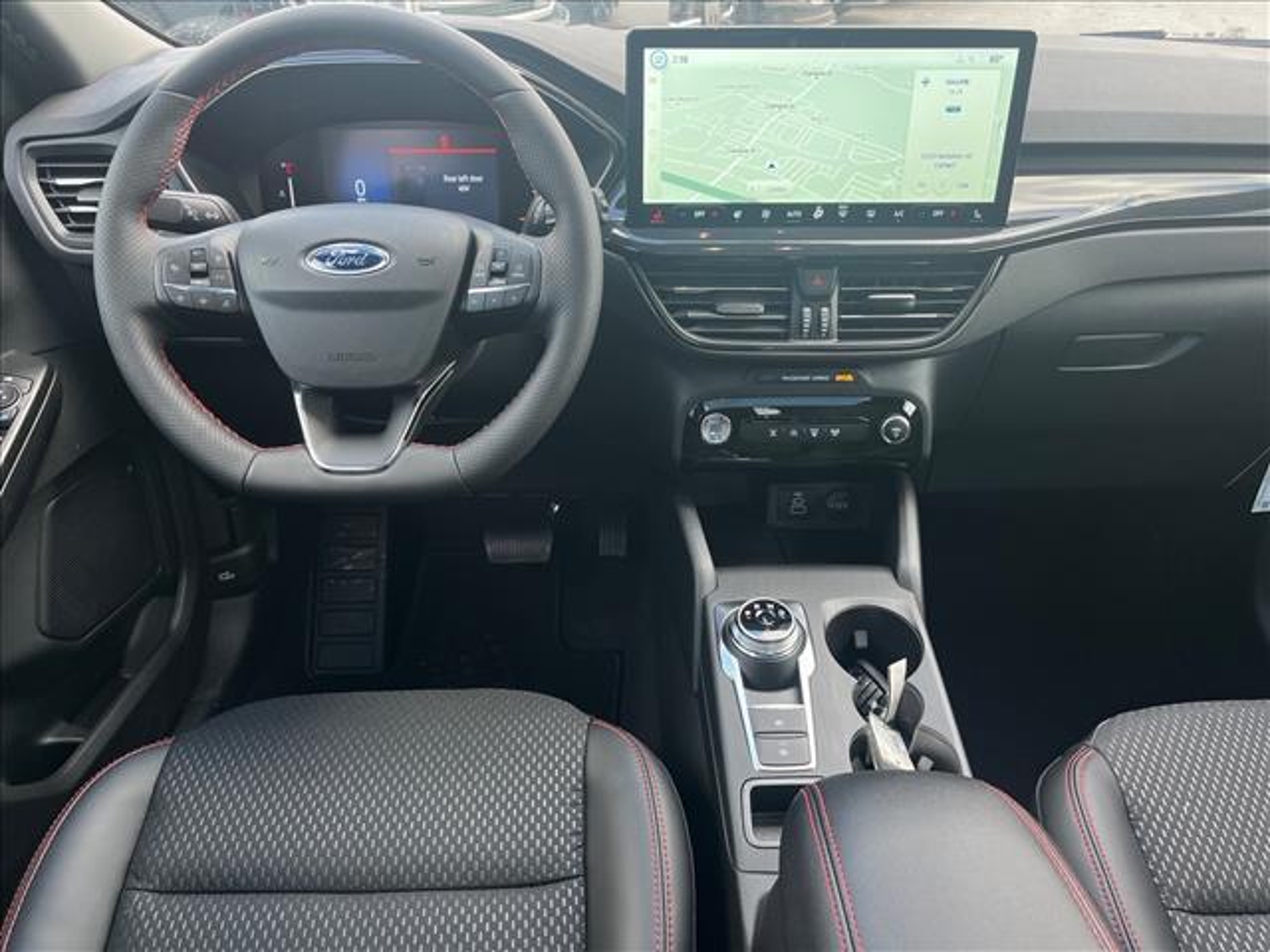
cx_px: 635
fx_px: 954
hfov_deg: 67.3
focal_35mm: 26
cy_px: 476
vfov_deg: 53.1
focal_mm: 5.1
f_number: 1.6
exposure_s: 1/121
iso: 80
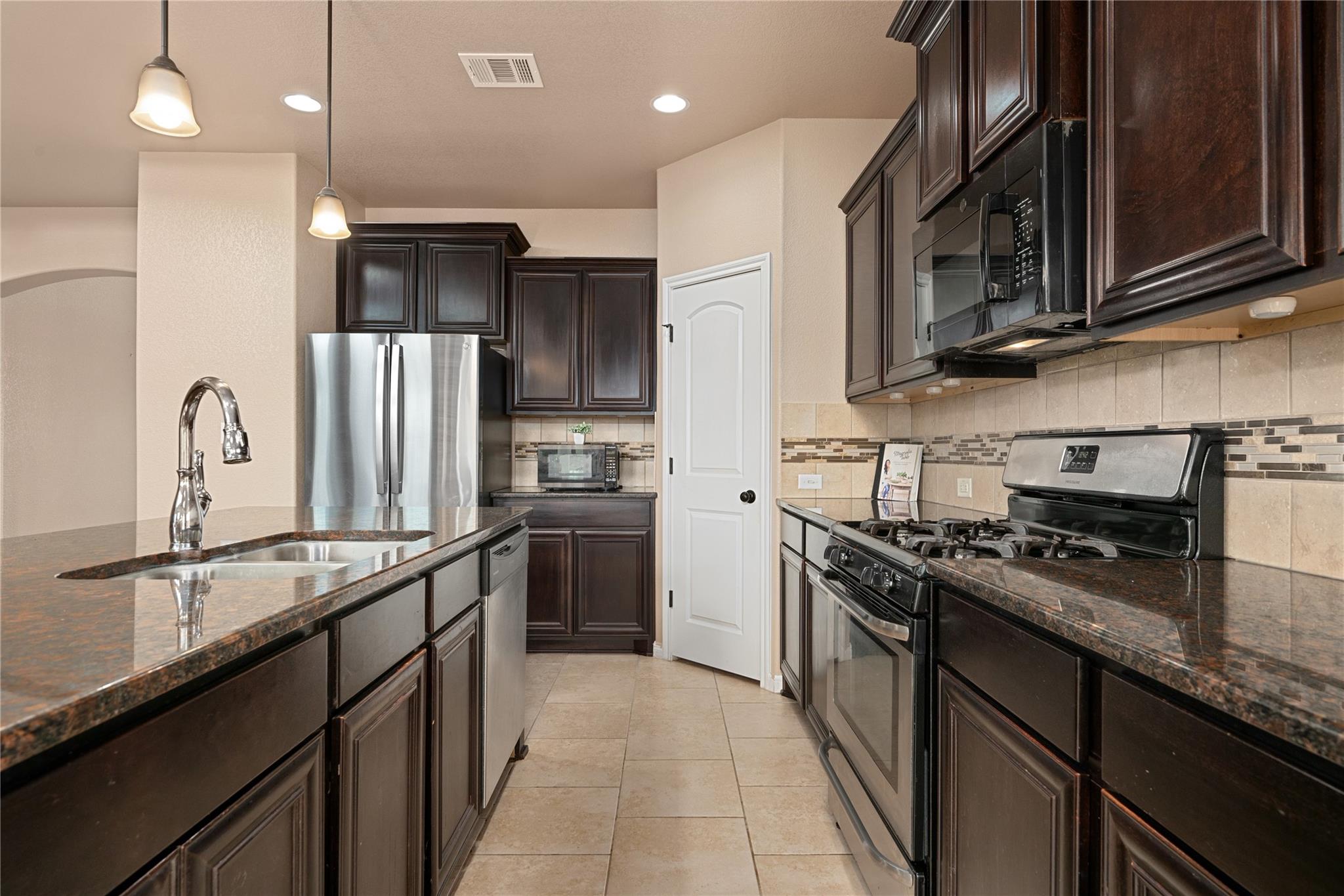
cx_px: 672
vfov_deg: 65.9
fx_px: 691
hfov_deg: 88.4
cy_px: 448
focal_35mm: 18
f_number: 8
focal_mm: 18.5
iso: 800
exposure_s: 1/5
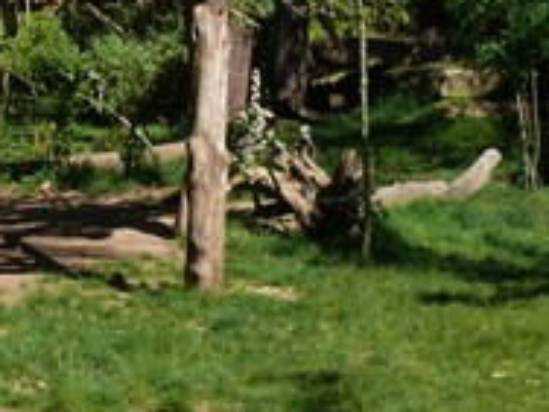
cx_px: -107
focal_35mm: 122
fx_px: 1935
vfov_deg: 12.1
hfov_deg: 15.6
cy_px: 42
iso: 100
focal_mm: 7.4
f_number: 5.6
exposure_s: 1/200
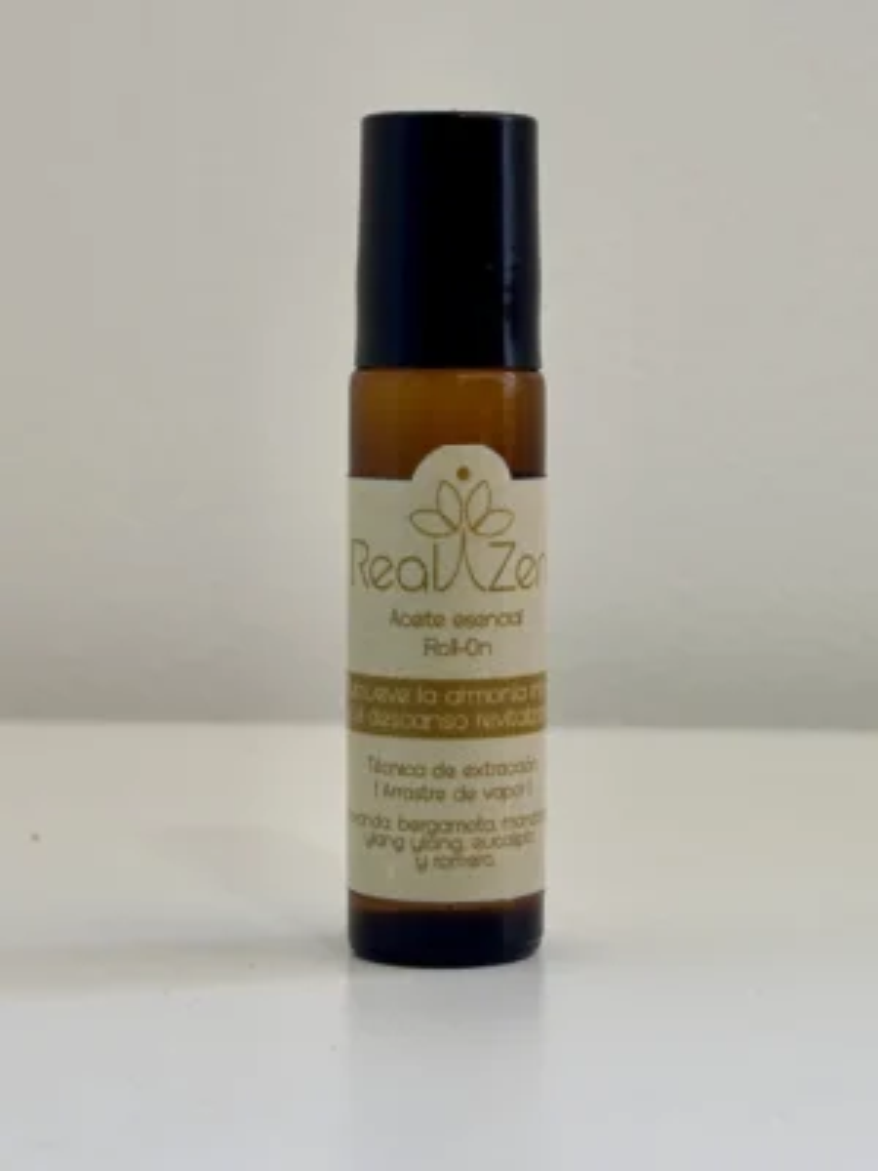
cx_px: 439
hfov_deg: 28.0
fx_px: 1759
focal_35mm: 52
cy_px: 586
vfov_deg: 36.8
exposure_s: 1/60
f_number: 1.6
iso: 32
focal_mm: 5.96
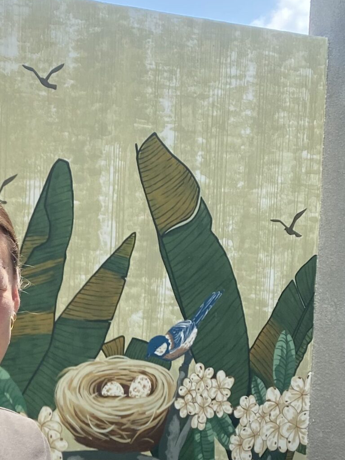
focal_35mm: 65
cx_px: -65
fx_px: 864
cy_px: 483
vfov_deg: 27.7
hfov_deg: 21.1
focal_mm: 4.25
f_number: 1.8
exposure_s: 1/852
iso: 32
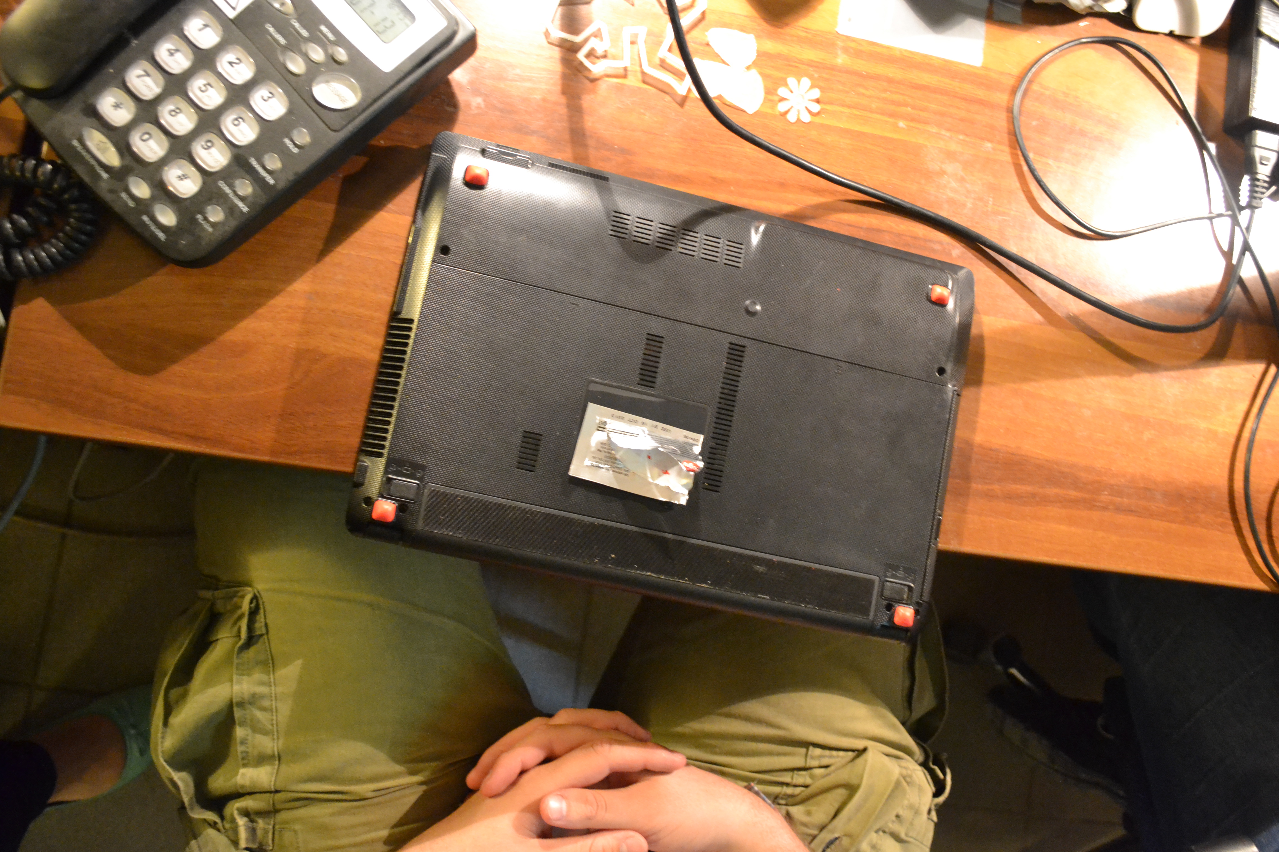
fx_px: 1172
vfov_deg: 40.0
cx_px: 640
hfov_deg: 57.2
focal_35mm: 33
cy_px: 426
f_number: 4
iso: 3200
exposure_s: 1/10
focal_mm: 22
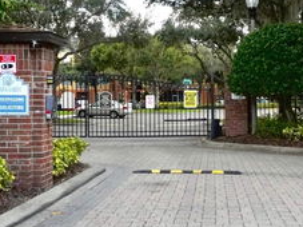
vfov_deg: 20.1
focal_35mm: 73
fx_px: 639
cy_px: 92
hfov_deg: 26.6
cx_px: 180
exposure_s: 1/2500
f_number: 5.6
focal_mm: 24
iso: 2500
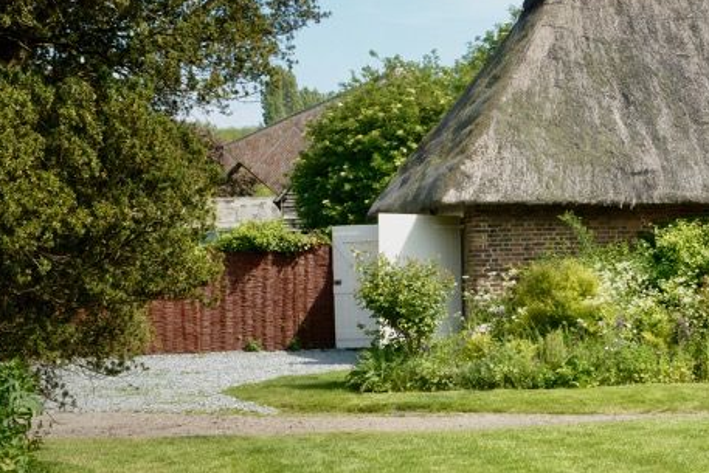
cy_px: 283
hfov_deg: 22.4
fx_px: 1674
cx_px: 800
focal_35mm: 85
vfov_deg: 16.1
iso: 320
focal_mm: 32
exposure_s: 1/125
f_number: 11
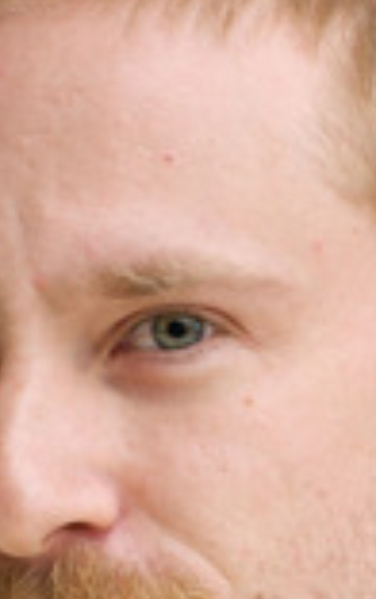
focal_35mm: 404
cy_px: 476
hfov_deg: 3.3
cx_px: 247
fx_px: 6600
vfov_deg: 5.2
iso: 400
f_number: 6.3
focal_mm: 155
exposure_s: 1/100
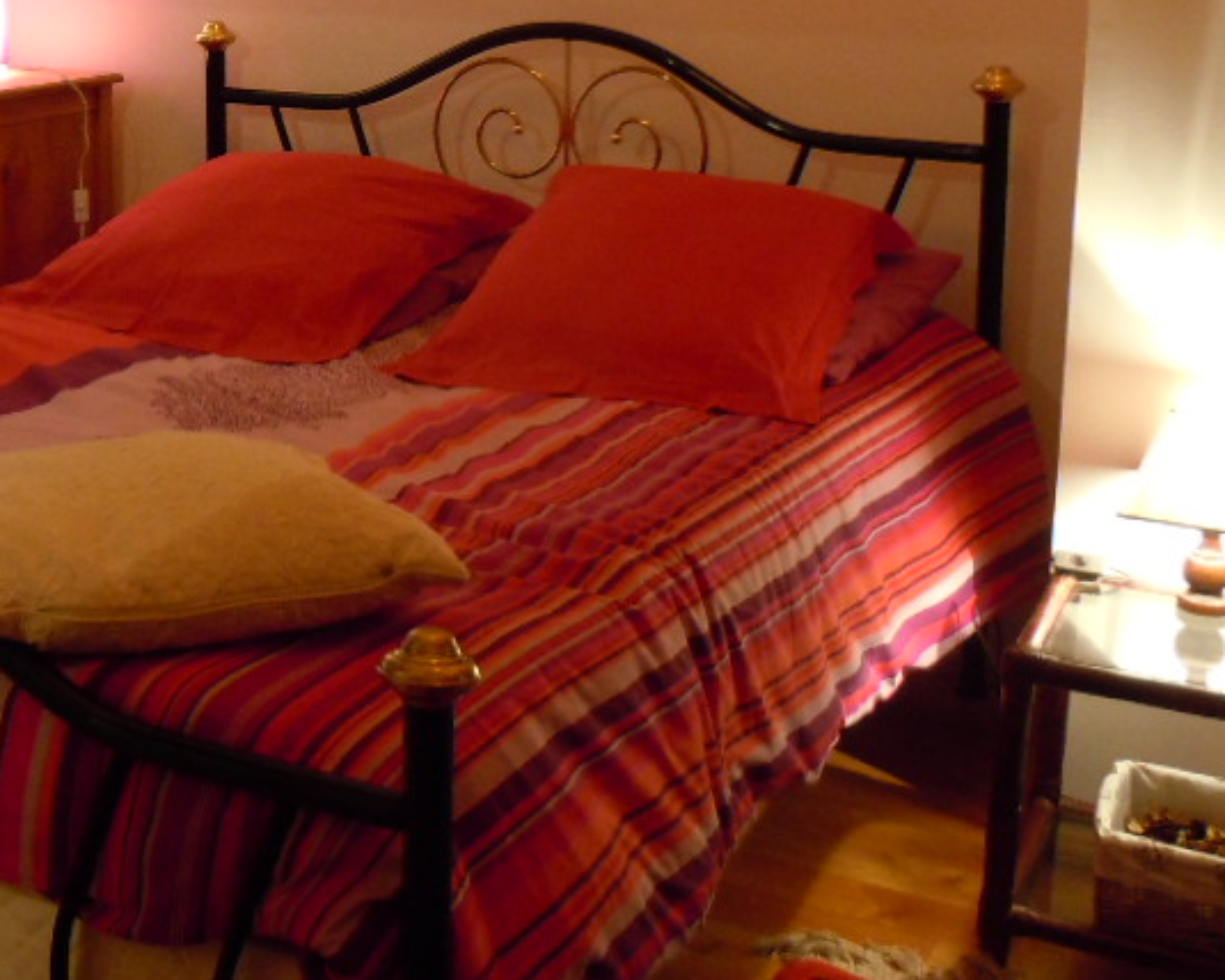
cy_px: 195
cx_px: 325
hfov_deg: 33.0
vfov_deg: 26.6
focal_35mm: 56
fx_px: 2030
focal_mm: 5.4
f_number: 3.5
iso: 400
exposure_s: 1/10
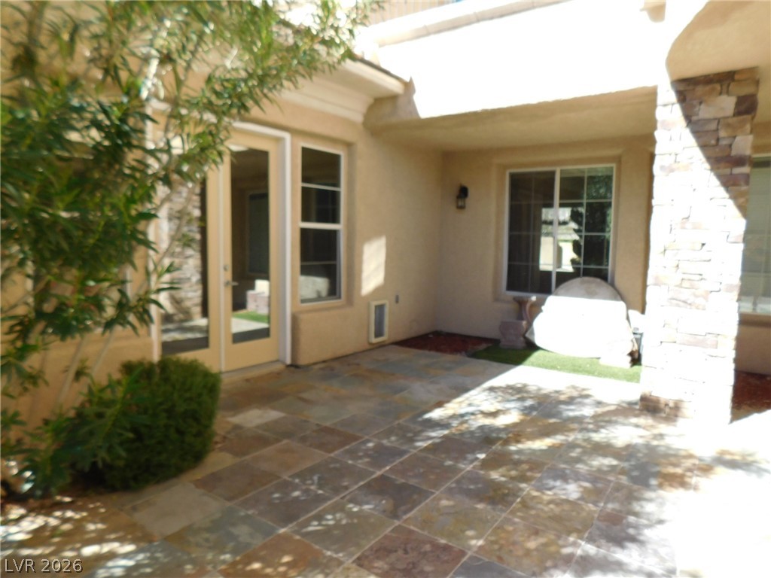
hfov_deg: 73.9
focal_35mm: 23
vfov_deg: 58.9
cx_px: 386
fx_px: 512
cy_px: 289
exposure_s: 1/400
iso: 125
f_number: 3
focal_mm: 4
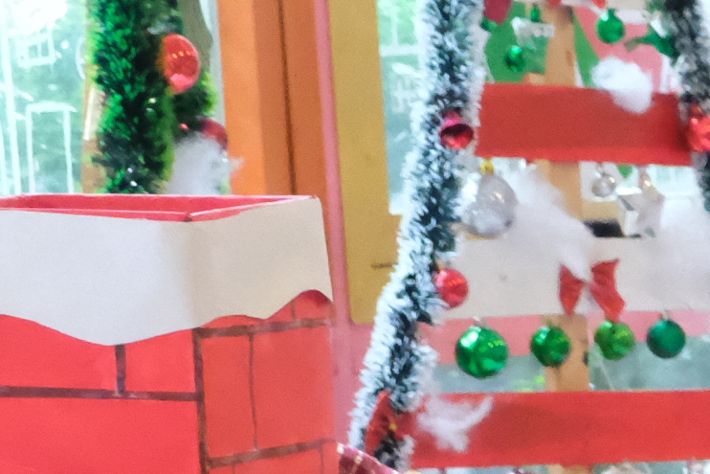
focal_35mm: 295
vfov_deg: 4.5
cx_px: 2201
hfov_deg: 6.3
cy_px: 1332
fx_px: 5819
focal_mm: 26.5
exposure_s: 1/200
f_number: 4
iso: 8000
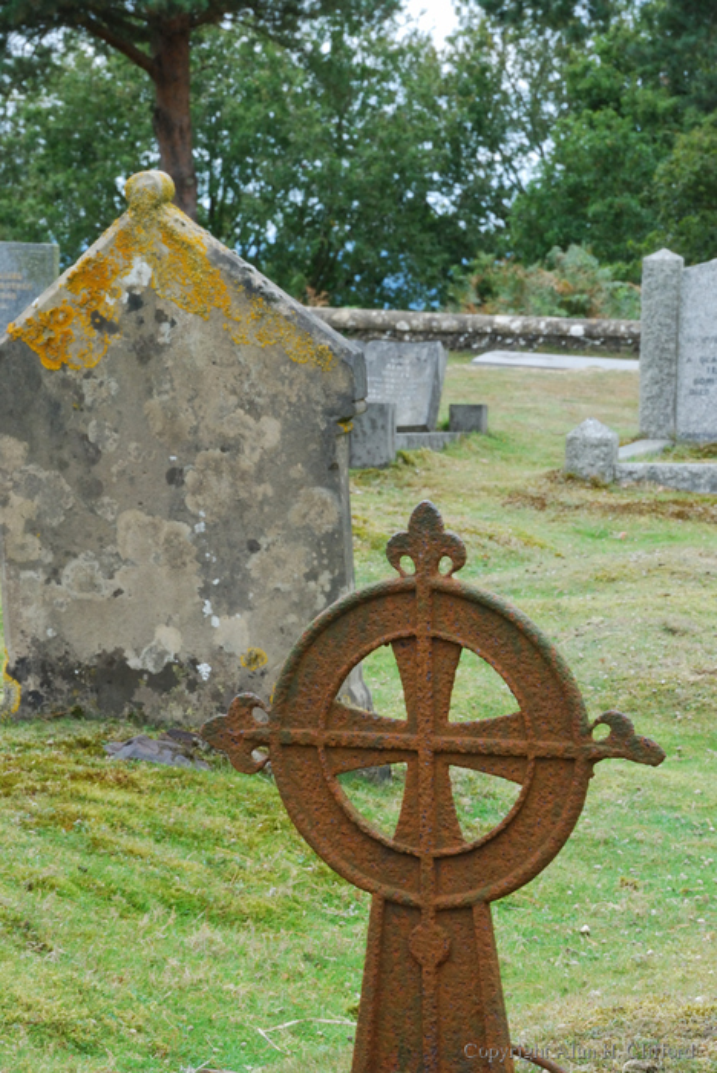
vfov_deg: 14.4
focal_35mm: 142
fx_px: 4248
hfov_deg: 9.6
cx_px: 358
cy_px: 536
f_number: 22
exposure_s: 1/30
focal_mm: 95
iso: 640
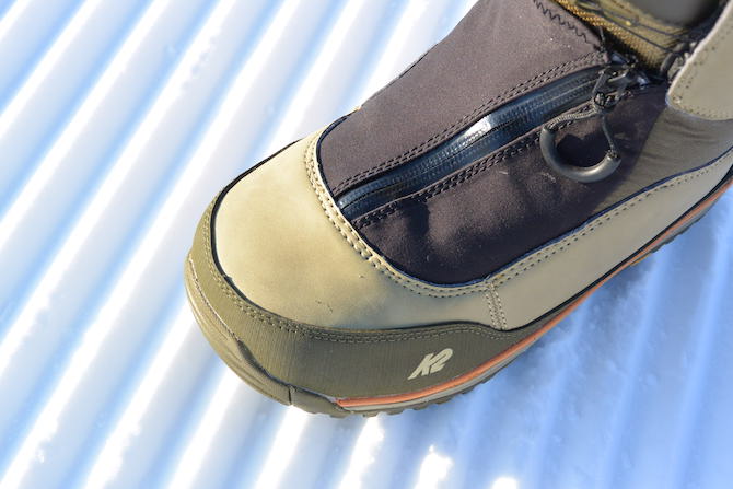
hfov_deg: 35.6
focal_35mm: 56
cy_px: 244
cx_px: 366
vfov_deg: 24.2
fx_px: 1140
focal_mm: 21
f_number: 5
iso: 200
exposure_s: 1/500
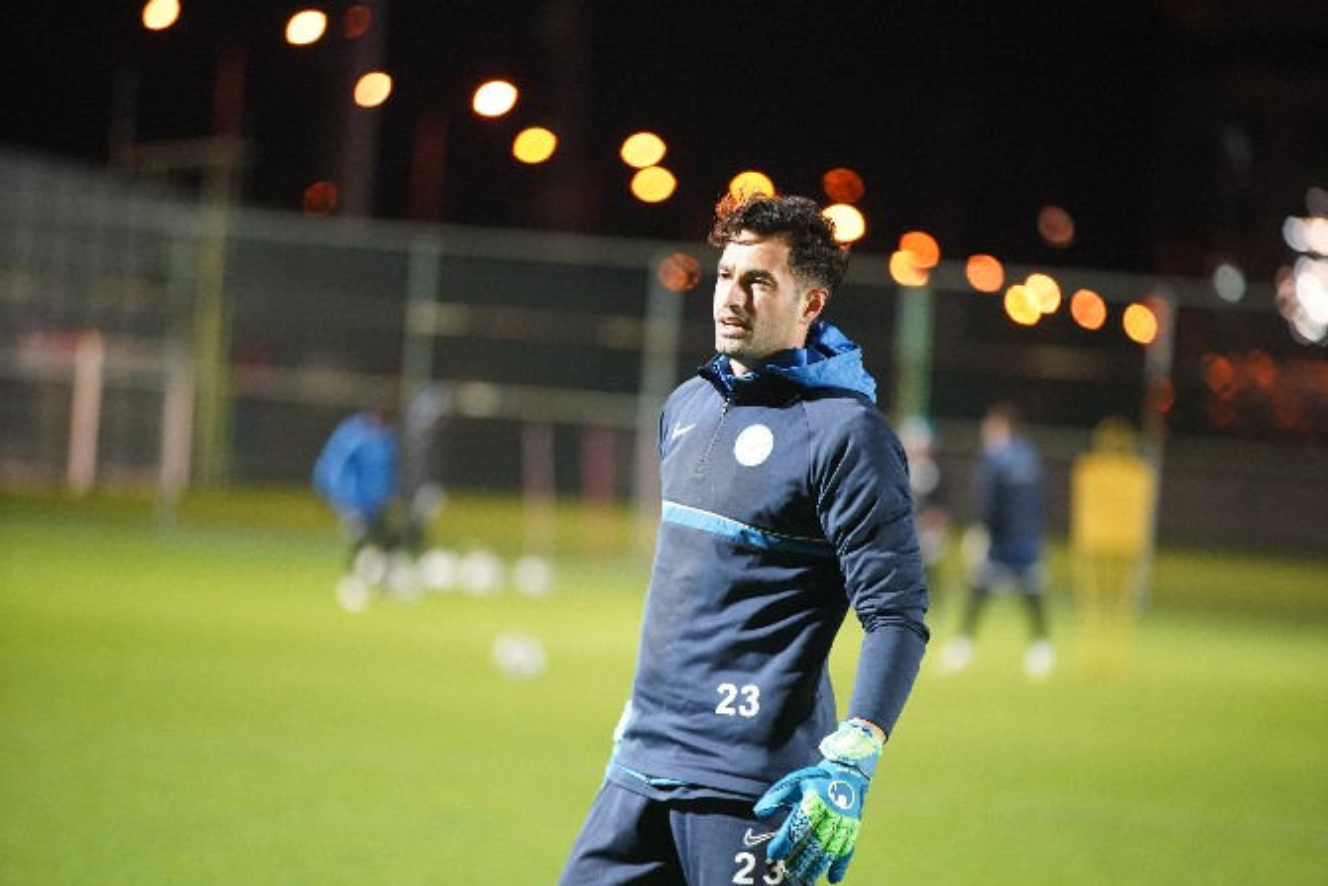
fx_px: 7379
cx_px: 664
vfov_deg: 6.9
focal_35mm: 200
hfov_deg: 10.3
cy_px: 443
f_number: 2.8
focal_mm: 200
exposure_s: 1/250
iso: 5000
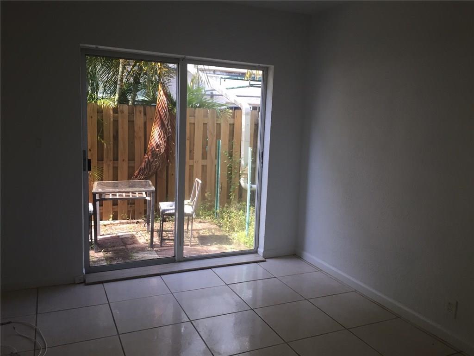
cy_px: 178
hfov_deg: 61.7
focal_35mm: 29
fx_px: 397
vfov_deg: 48.2
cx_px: 237
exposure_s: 1/40
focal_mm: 4.15
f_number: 2.2
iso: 32
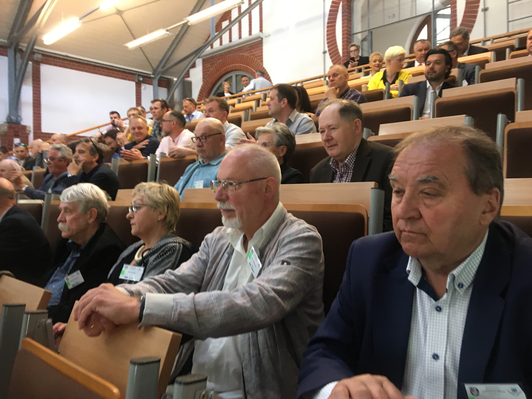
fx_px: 446
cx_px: 266
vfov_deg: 48.2
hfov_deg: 61.7
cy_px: 200
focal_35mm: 29
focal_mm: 4.15
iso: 200
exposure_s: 1/33
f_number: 2.2
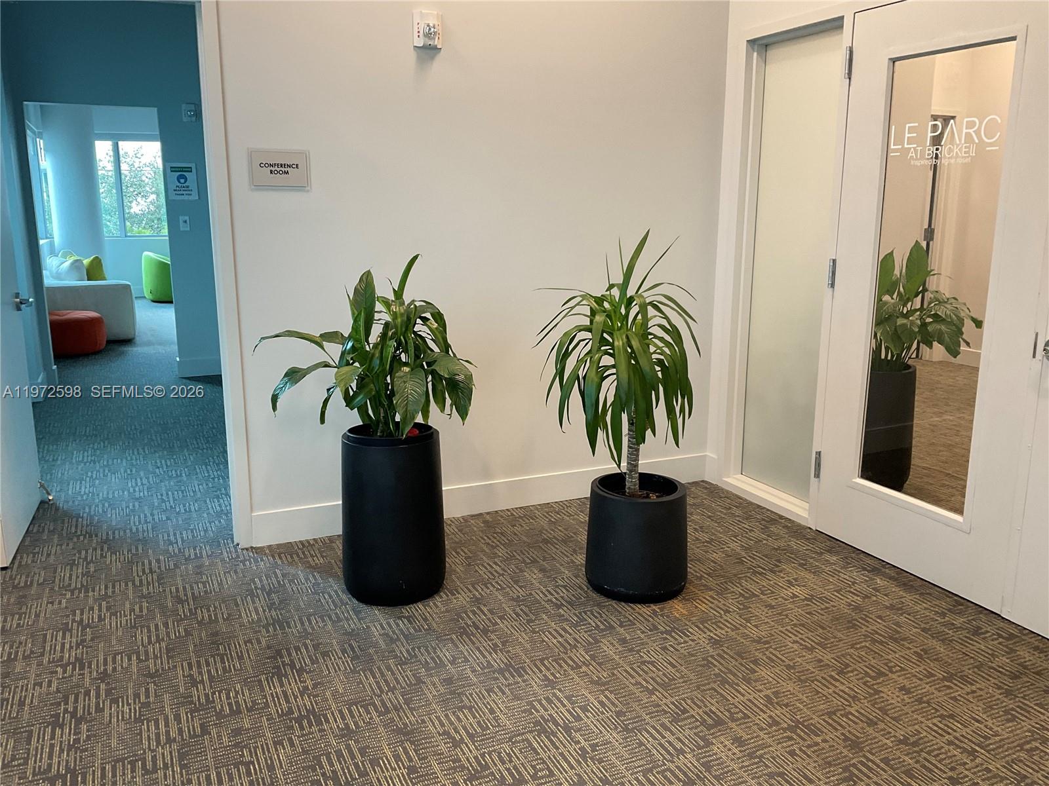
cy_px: 393
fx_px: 879
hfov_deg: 61.7
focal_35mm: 29
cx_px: 524
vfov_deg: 48.2
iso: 64
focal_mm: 3
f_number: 1.8
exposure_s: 1/60
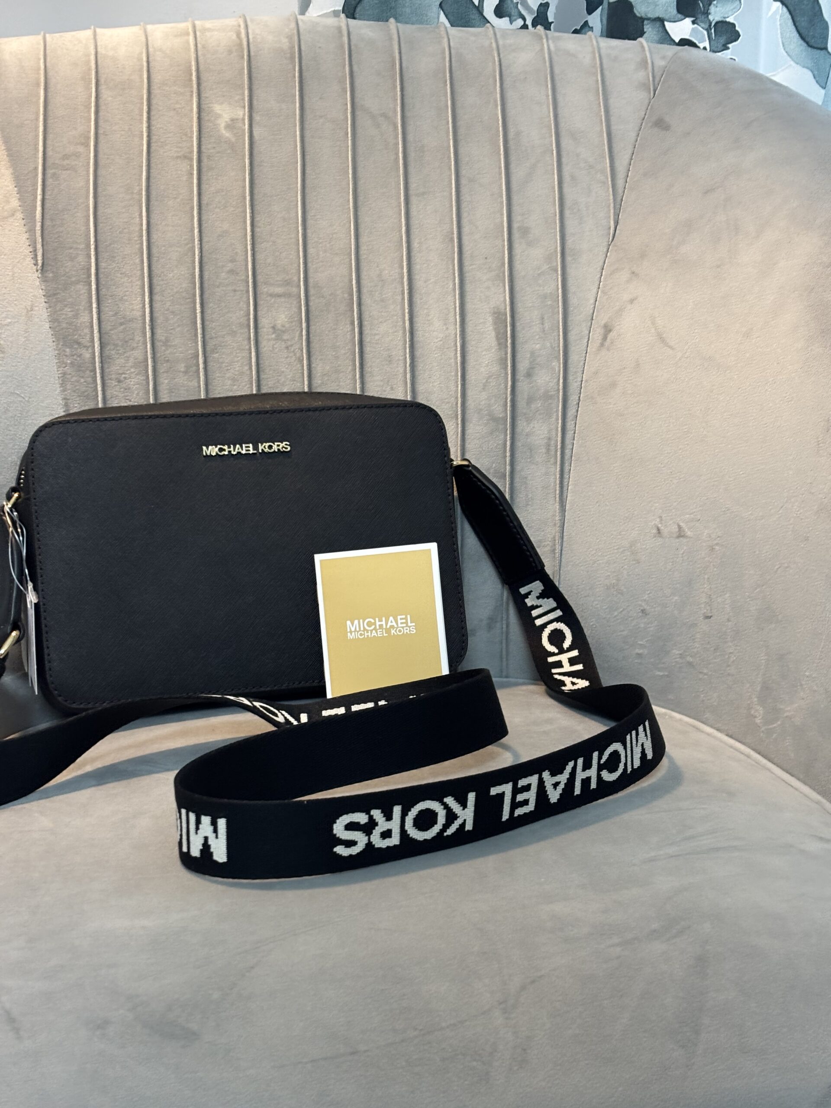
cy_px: 554
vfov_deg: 36.8
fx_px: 1664
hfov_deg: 28.0
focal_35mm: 52
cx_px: 416
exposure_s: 1/50
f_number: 1.6
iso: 125
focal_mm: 5.96
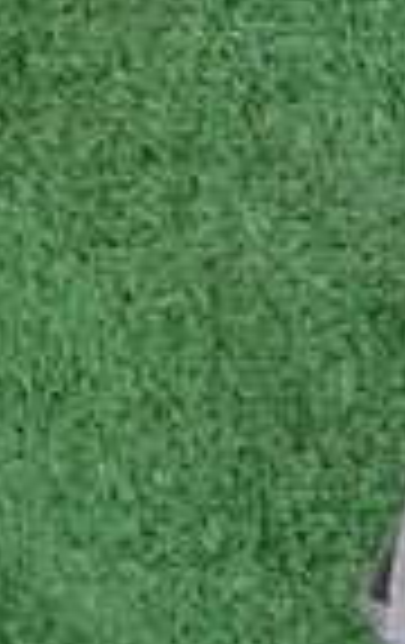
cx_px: 1048
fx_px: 2337
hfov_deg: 8.8
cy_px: 504
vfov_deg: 15.6
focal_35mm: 133
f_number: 2.3
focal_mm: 5.4
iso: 400
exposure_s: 1/60
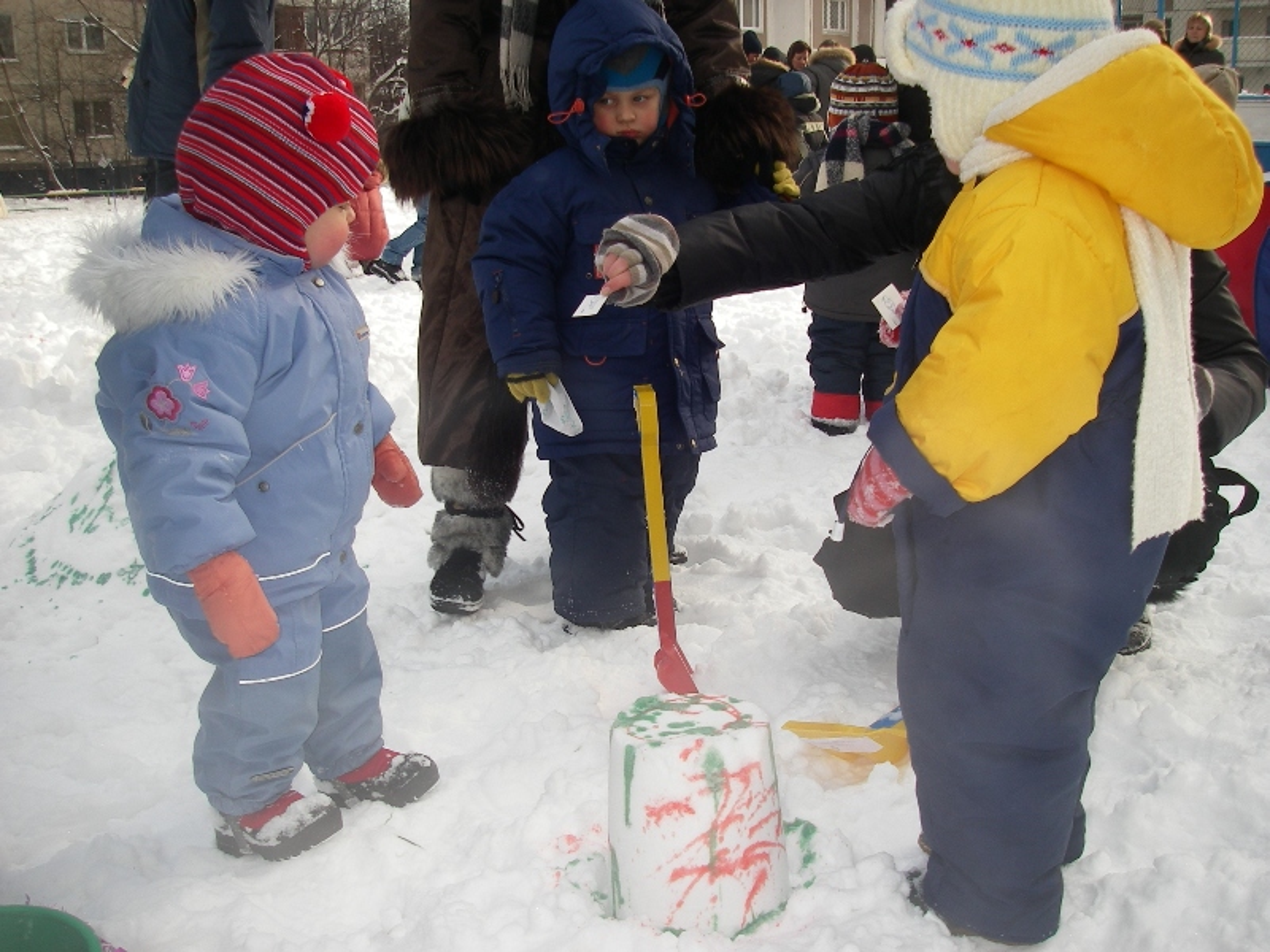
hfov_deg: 49.0
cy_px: 476
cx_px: 635
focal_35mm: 38
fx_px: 1394
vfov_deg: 37.7
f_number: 3.3
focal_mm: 6.3
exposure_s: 1/250
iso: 64
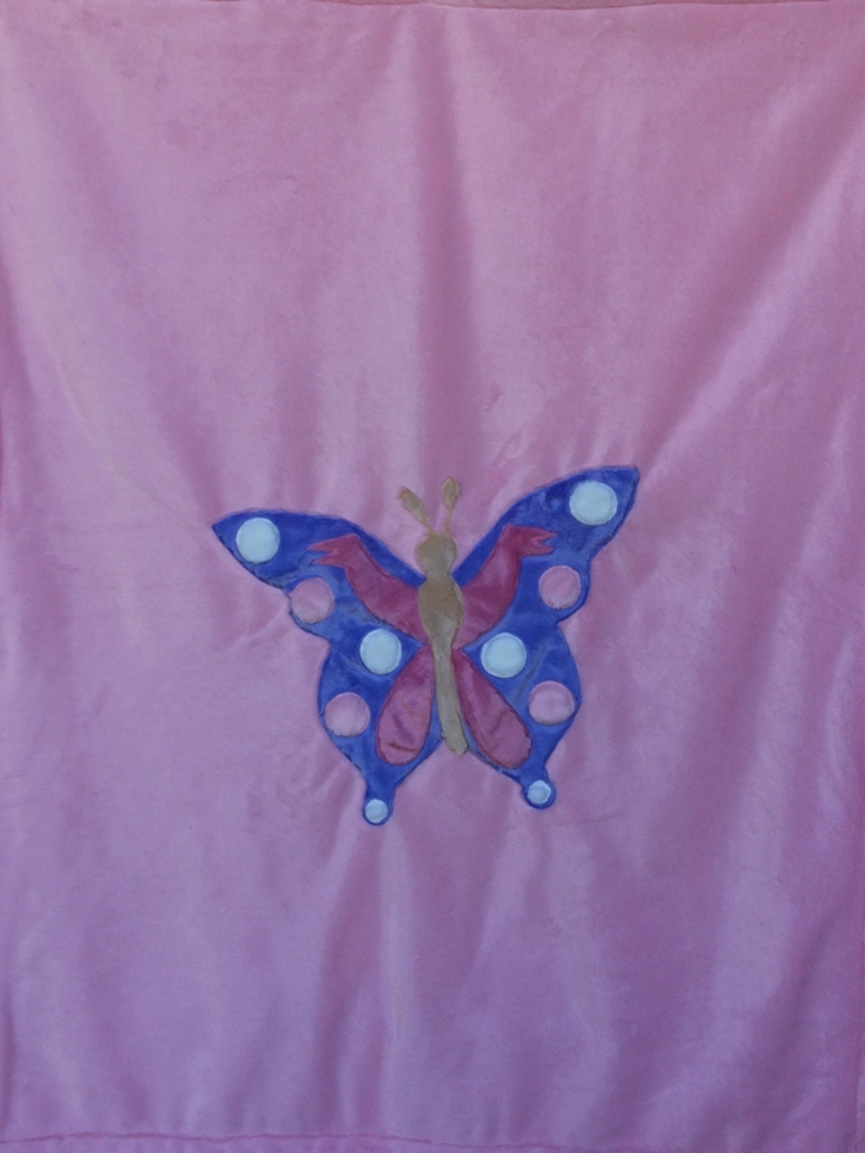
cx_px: 432
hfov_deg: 48.2
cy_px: 576
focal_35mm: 29
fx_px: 966
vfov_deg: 61.7
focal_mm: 4.15
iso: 32
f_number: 2.2
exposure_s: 1/308
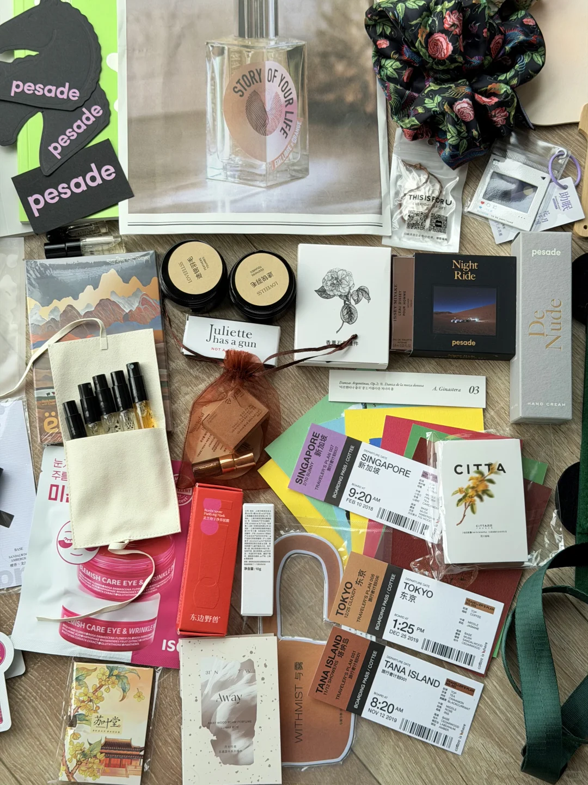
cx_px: 294
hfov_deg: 30.3
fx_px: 1087
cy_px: 392
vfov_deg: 39.7
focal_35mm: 48
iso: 64
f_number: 1.78
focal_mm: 6.76
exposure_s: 1/478
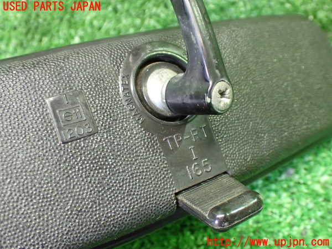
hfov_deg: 45.8
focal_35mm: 41
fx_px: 393
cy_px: 124
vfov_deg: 35.1
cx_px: 166
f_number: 2.8
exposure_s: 1/40
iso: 1250
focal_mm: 7.31
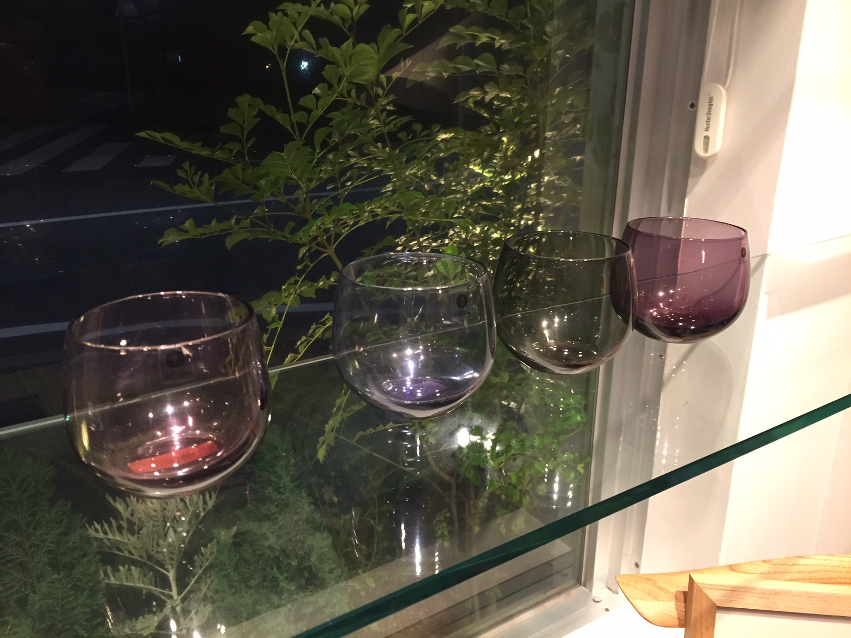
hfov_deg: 61.7
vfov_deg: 48.2
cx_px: 426
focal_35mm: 29
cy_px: 319
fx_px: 713
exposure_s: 1/30
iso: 160
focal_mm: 4.15
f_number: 2.2
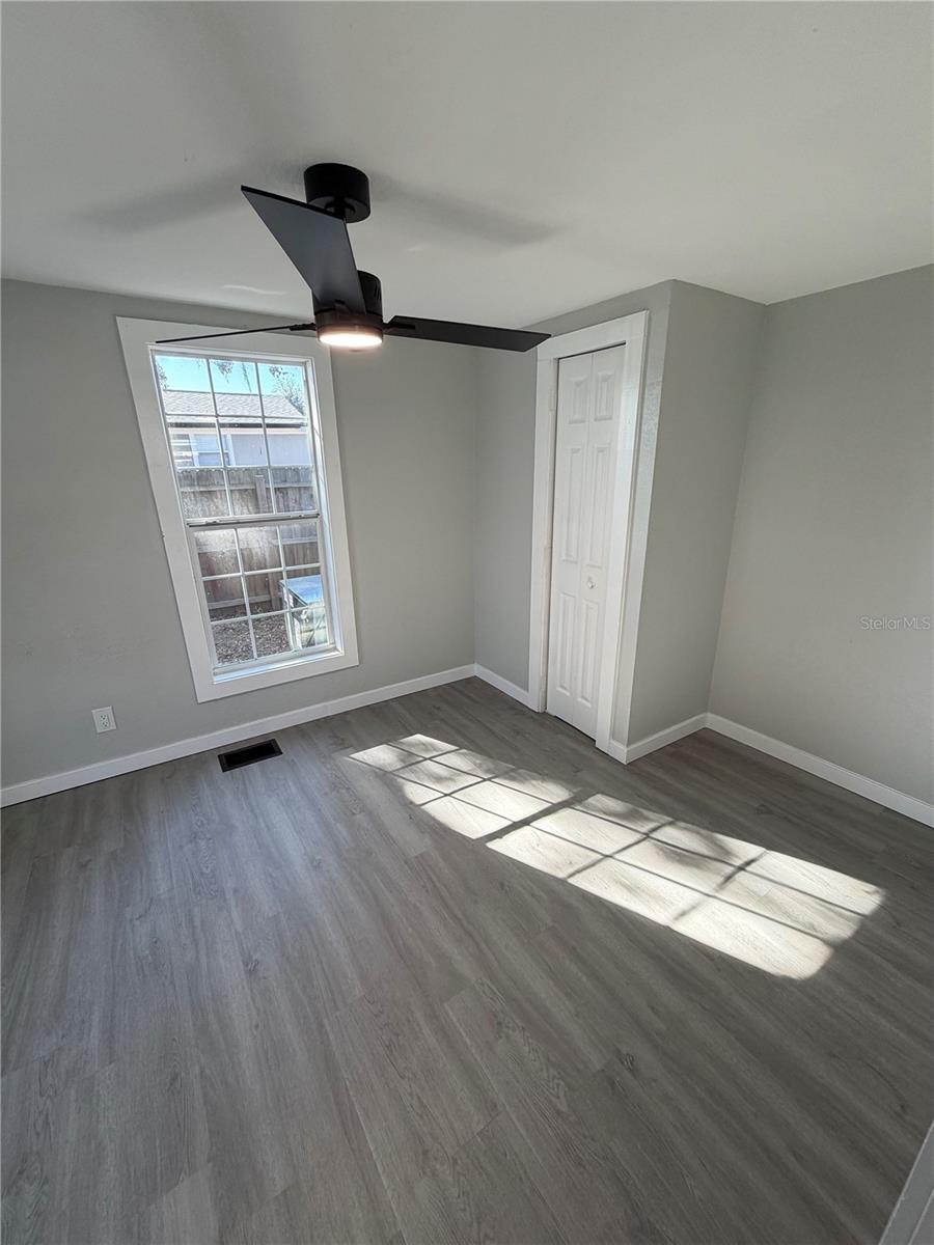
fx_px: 504
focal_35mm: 14
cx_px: 467
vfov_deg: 102.1
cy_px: 622
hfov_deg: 85.7
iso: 100
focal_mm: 2.22
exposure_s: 1/121
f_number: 2.2
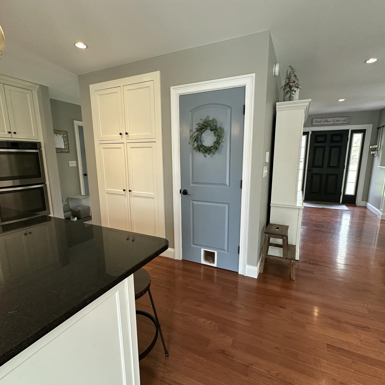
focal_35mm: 17
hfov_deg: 83.9
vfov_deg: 84.0
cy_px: 197
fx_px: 214
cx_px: 198
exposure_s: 1/120
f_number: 2.2
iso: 320
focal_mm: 2.22
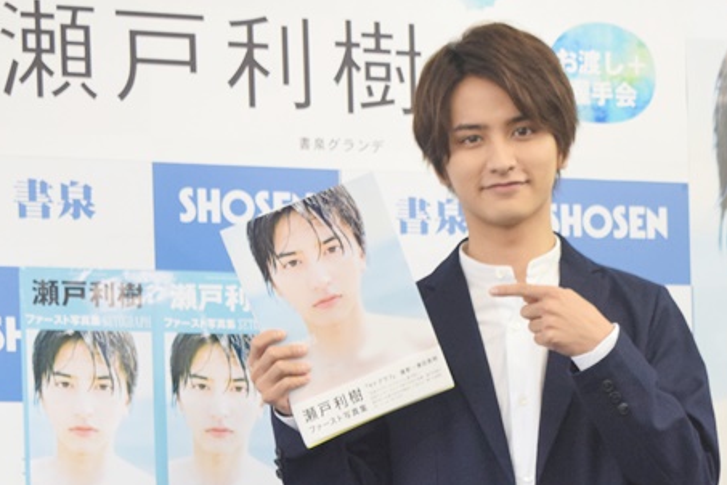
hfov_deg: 22.8
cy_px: 285
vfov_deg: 15.4
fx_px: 1797
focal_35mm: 89
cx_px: 494
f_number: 5.6
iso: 1600
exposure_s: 1/200
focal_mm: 42
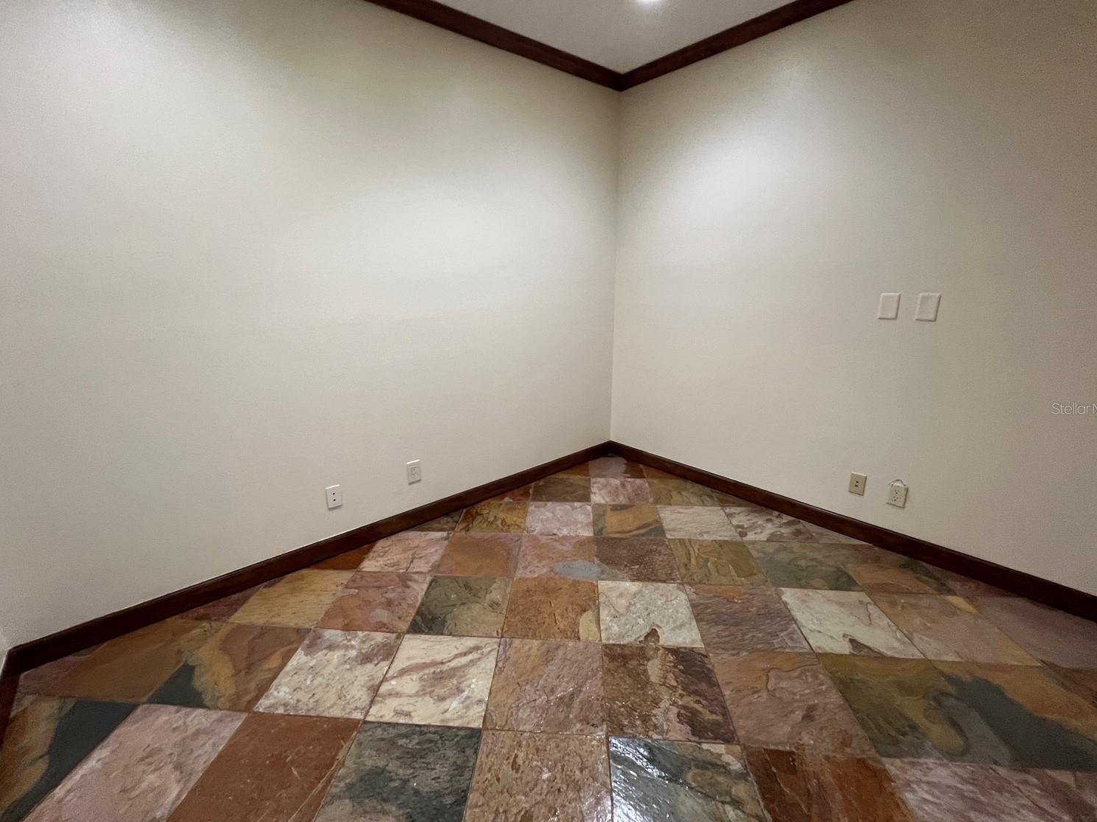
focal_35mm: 14
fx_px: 444
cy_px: 408
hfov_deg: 102.0
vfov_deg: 85.7
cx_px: 531
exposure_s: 1/60
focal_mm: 1.57
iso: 200
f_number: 1.8
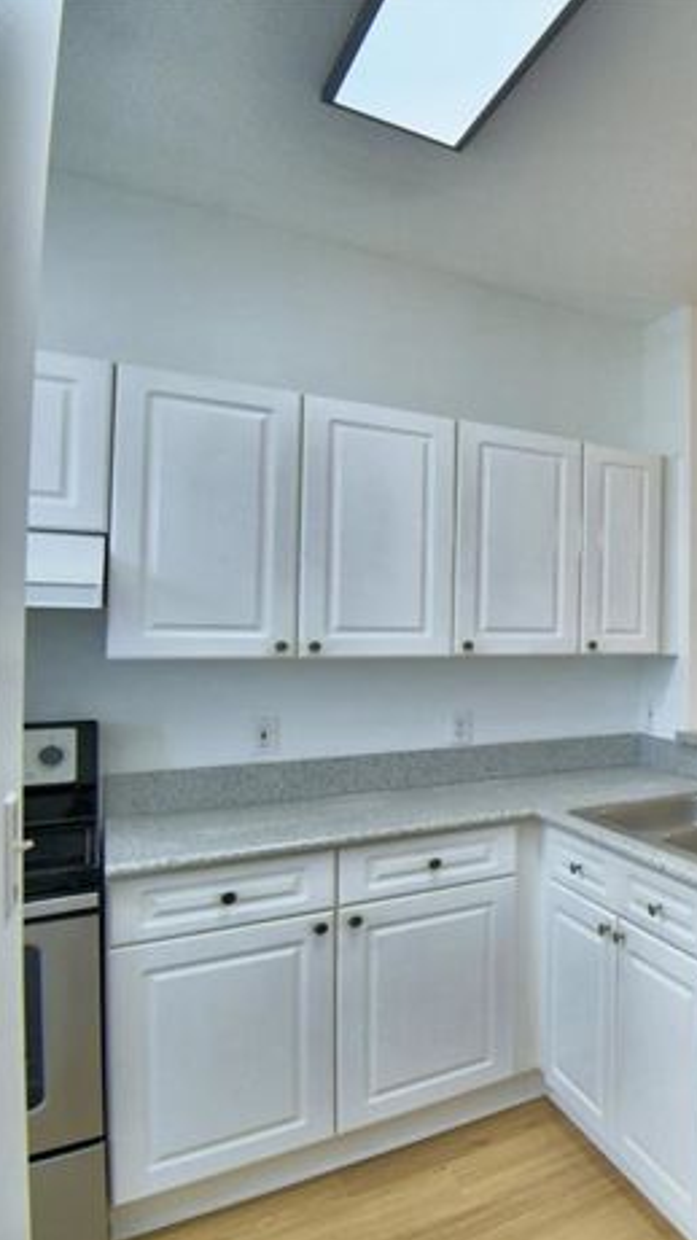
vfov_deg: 76.3
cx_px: 930
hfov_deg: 33.2
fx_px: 789
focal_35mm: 24
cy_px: 623
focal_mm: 10
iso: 280
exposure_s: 1/125
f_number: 4.5
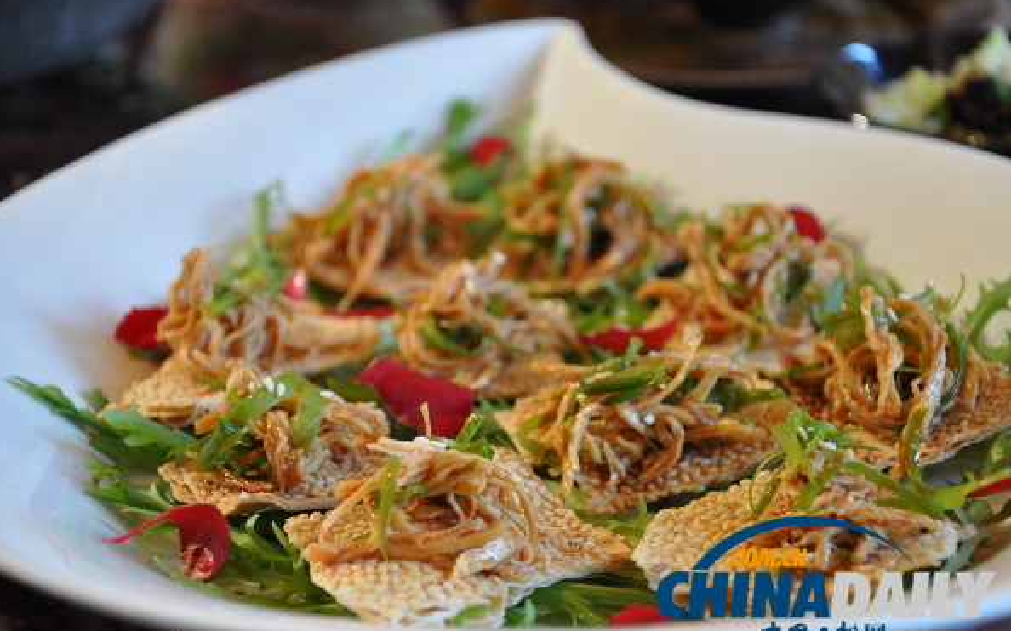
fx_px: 2121
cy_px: 328
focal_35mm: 77
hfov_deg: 26.8
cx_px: 503
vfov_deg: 16.9
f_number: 5
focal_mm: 50
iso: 320
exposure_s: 1/20
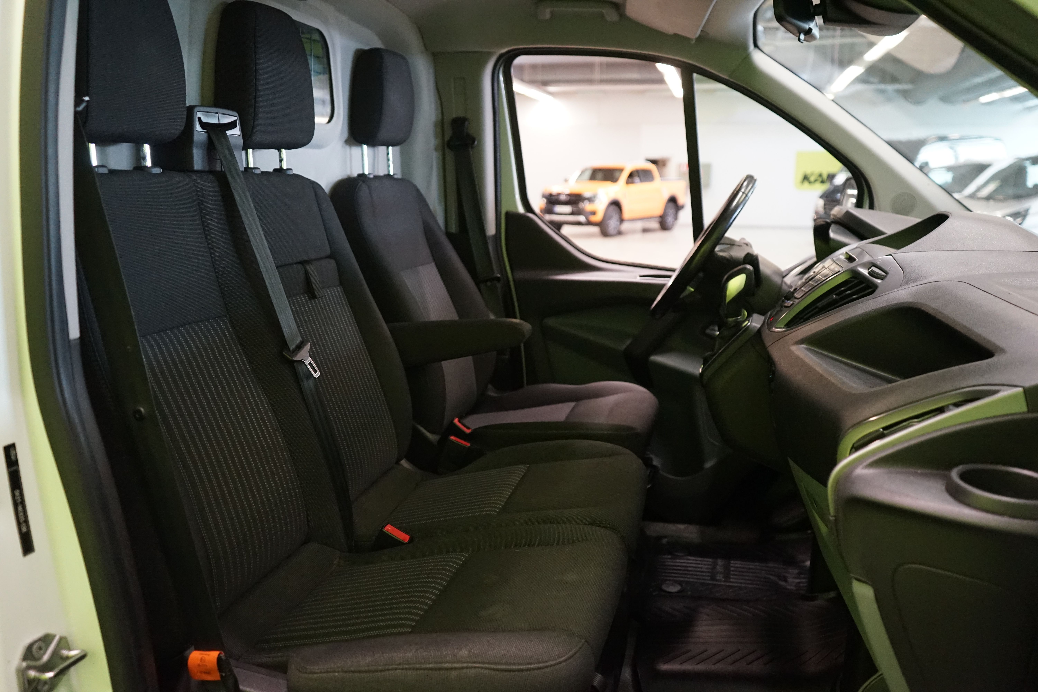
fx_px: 865
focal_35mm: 30
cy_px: 346
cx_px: 519
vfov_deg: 43.6
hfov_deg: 61.9
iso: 4000
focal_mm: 30
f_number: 3.5
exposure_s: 1/160
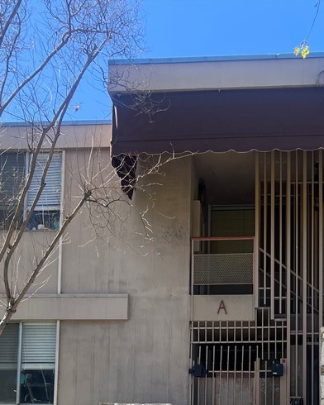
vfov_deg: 32.1
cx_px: 237
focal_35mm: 53
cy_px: 420
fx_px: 635
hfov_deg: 28.3
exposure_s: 1/1488
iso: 50
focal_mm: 5.7
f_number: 1.5
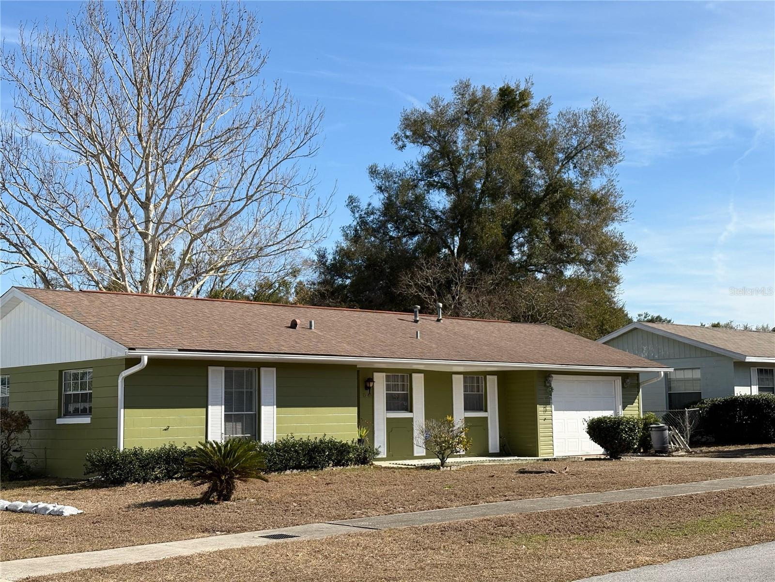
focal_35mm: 52
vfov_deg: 28.0
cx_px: 388
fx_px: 1164
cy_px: 291
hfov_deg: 36.8
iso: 32
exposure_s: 1/2747
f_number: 1.6
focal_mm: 5.96
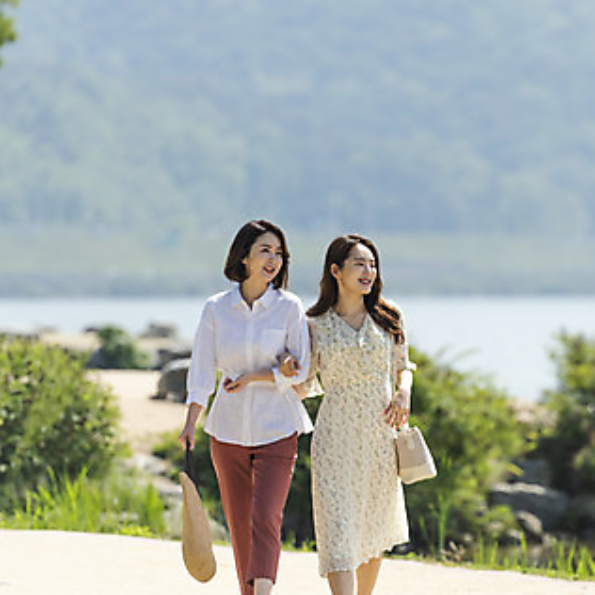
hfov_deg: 5.4
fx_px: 6262
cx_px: 485
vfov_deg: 5.4
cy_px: 343
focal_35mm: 322
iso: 100
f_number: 2.8
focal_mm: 200
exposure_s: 1/2500
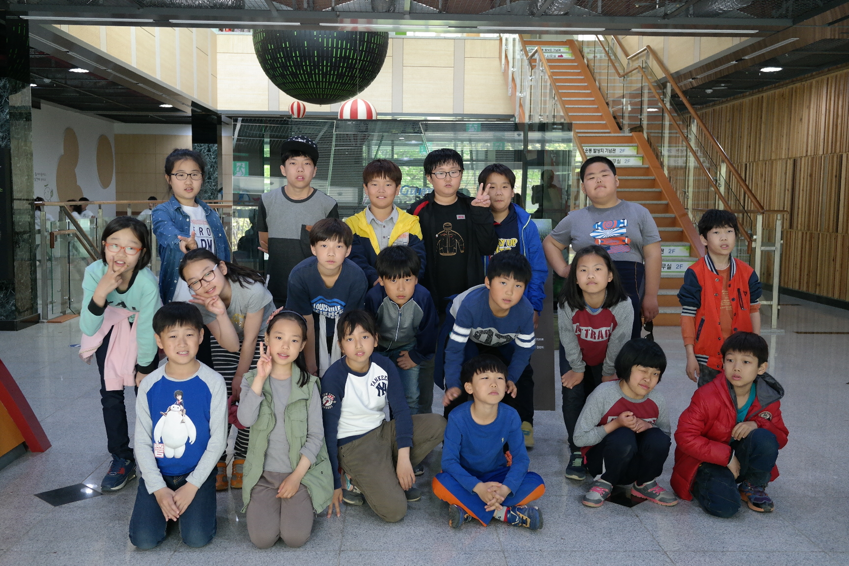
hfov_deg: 53.1
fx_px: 849
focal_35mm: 36
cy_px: 283
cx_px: 424
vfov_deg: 36.9
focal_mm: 24
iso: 800
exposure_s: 1/50
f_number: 3.5
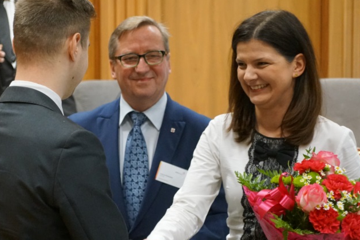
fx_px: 1669
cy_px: 159
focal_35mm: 167
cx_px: 141
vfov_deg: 8.2
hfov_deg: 12.3
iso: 3200
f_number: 5.6
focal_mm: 70
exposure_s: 1/80
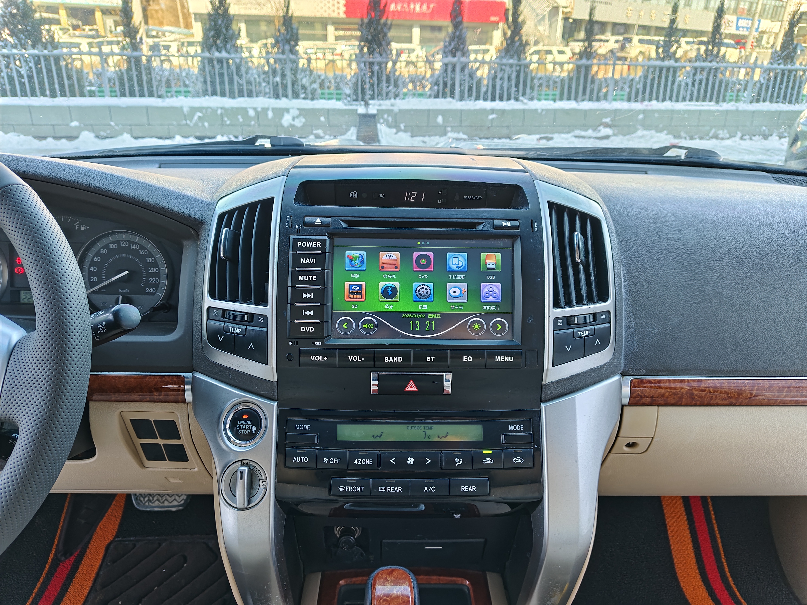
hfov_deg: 73.9
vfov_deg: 58.9
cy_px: 302
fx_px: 536
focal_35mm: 23
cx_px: 404
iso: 73
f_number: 1.88
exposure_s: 1/33.3
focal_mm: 5.56
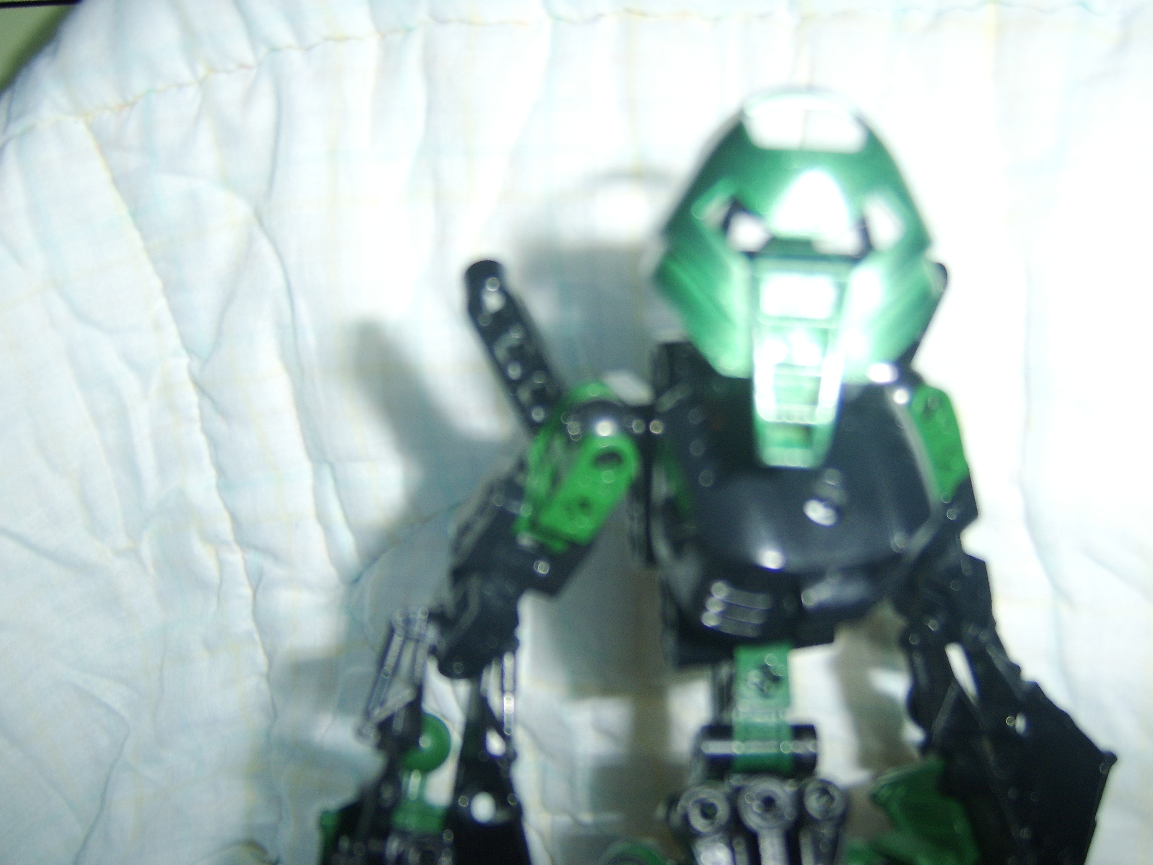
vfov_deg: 45.4
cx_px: 576
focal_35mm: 31
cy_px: 432
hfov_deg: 58.4
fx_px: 1033
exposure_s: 1/30
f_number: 2.7
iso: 141
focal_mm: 8.13
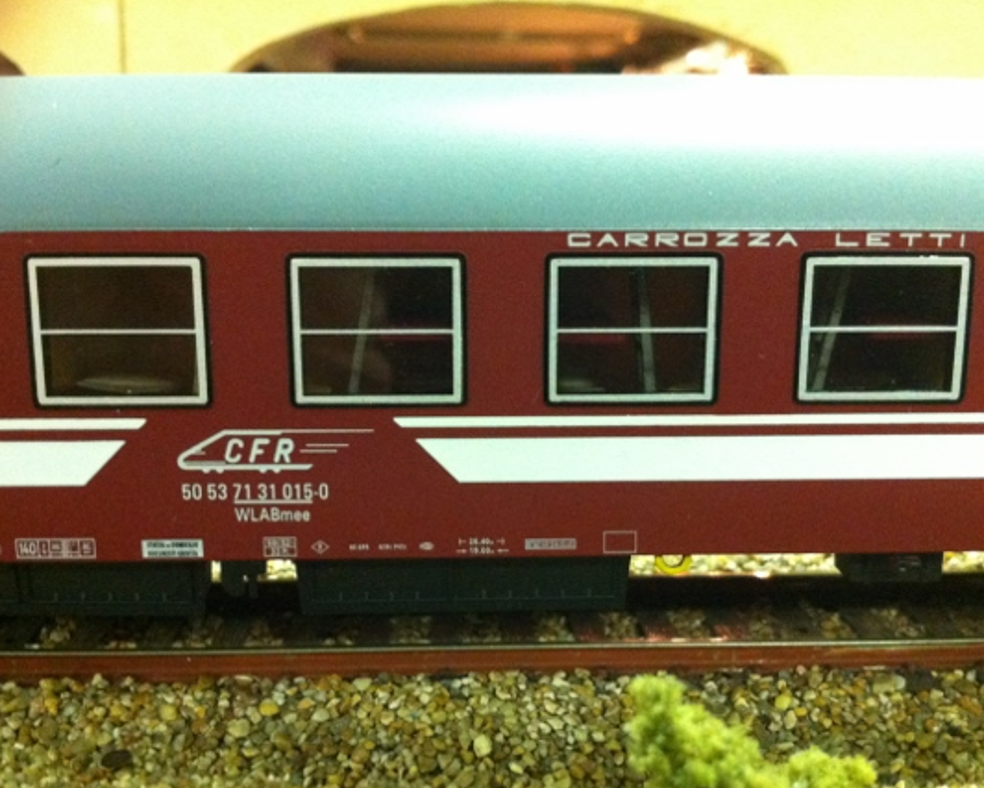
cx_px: 496
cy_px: 437
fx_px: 1194
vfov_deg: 36.5
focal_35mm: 41
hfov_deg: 44.8
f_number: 2.8
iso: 800
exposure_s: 1/15
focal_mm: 3.85
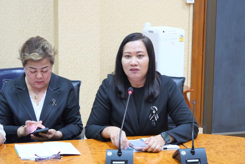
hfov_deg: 23.4
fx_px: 592
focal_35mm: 87
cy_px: 82
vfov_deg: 15.7
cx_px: 122
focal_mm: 42
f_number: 6.3
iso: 3200
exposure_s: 1/15
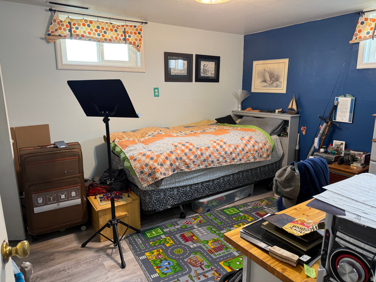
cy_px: 141
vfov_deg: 56.8
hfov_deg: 71.6
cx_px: 188
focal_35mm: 24
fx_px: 261
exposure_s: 1/60
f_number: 1.78
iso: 200
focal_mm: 6.76
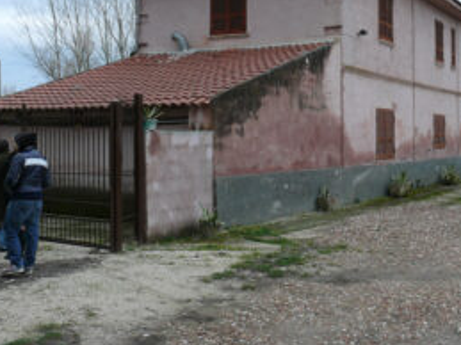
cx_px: 288
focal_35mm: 54
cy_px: 119
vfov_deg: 26.9
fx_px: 719
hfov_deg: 35.4
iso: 100
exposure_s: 1/100
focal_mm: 7.4
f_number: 2.8
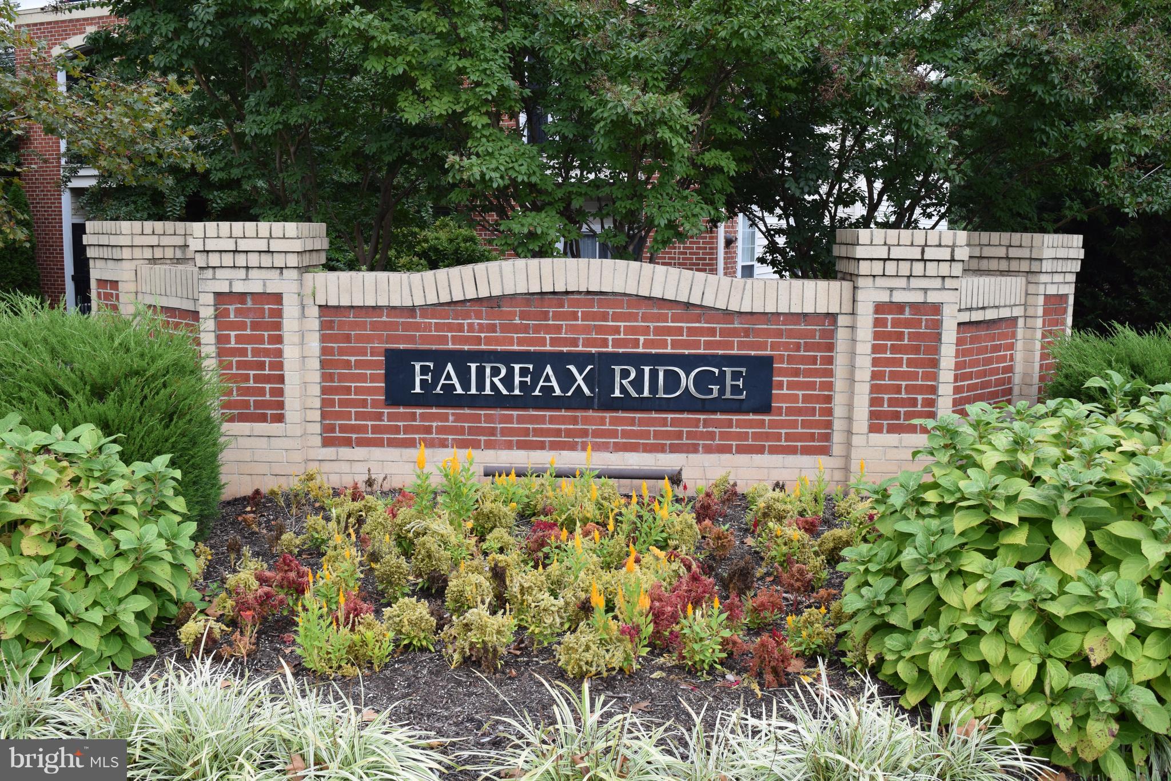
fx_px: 1171
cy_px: 390
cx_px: 586
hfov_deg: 53.1
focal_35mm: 36
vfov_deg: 36.9
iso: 400
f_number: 8
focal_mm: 24
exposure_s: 1/250
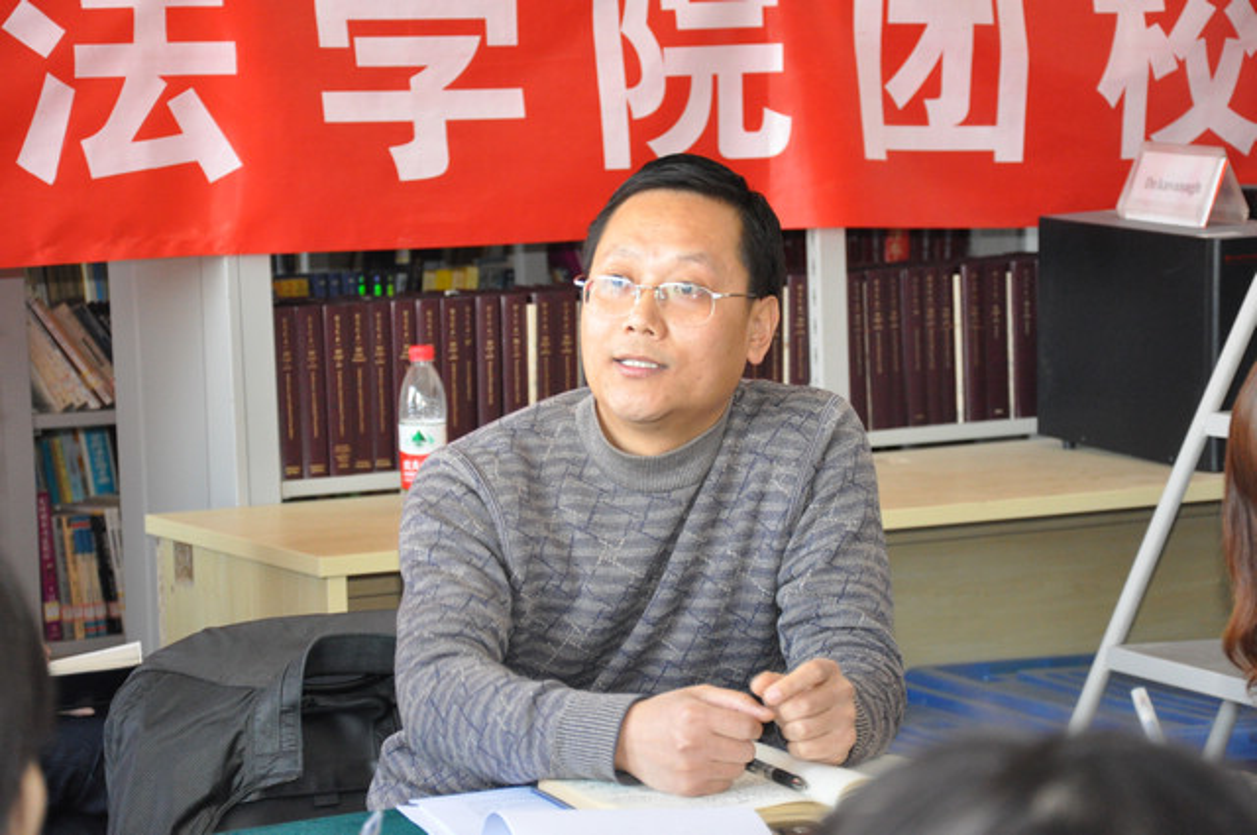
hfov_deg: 18.2
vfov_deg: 12.1
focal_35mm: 112
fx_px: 3923
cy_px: 418
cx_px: 628
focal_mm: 75
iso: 2000
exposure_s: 1/80
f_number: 5.3
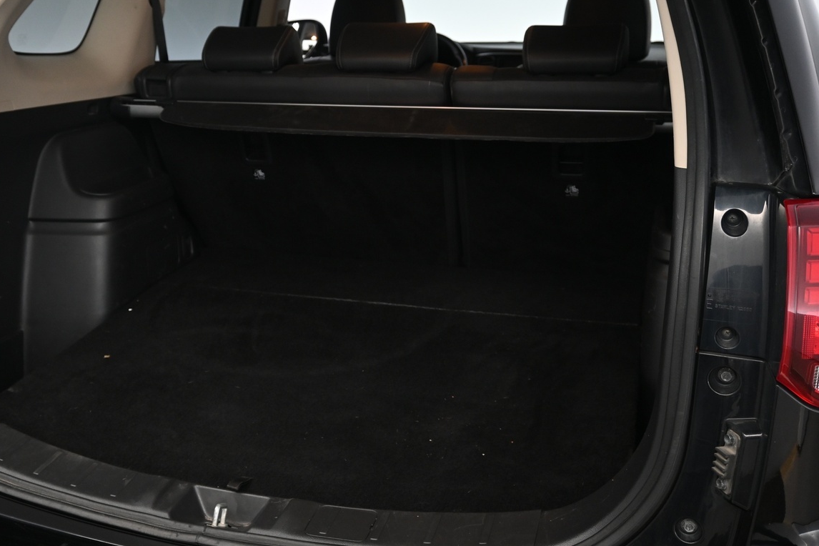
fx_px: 941
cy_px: 200
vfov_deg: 32.2
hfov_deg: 46.7
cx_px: 317
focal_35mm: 41
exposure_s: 1/30
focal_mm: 19.5
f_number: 3.8
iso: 640
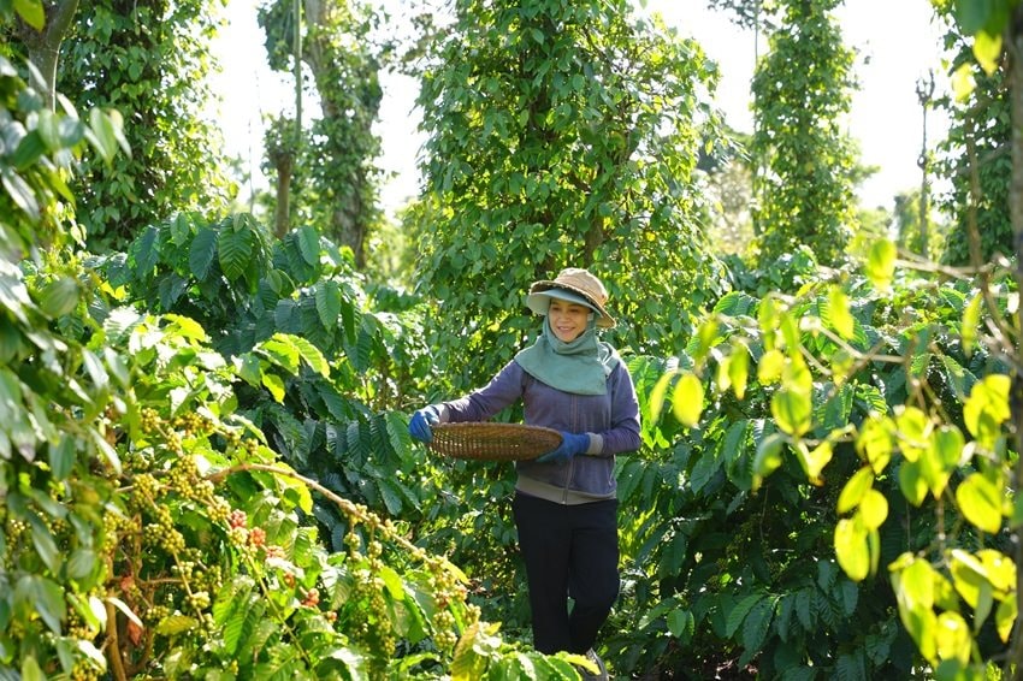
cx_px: 512
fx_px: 1988
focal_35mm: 70
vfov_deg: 19.4
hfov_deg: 28.9
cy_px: 340
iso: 200
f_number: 4
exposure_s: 1/250
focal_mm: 70
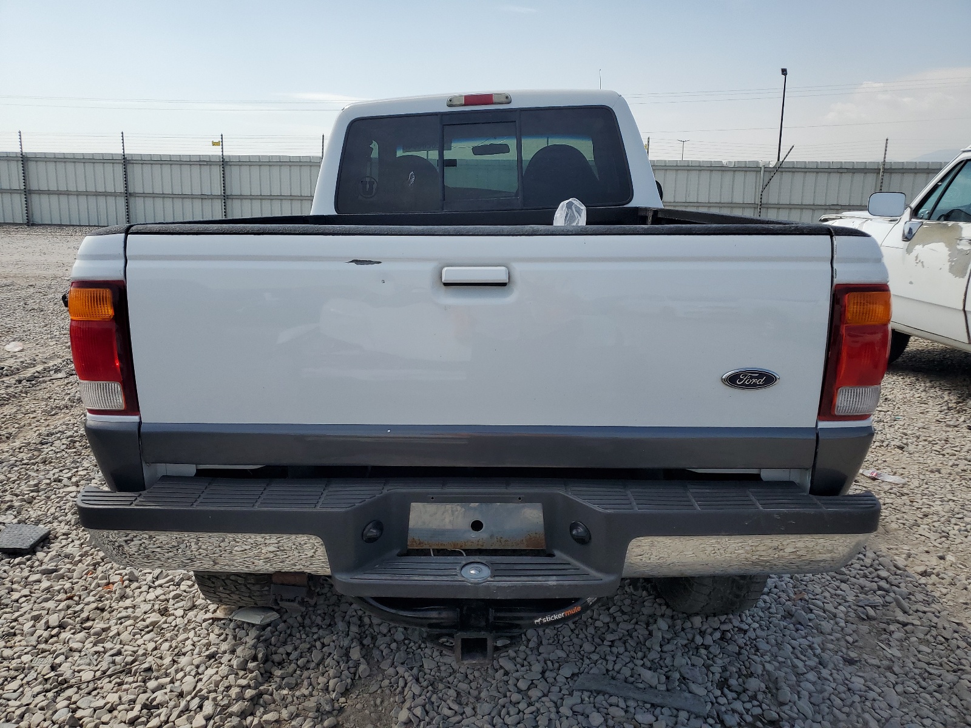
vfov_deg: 53.1
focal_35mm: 26
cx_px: 486
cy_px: 364
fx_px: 729
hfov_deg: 67.3
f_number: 1.5
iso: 50
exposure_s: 1/3333
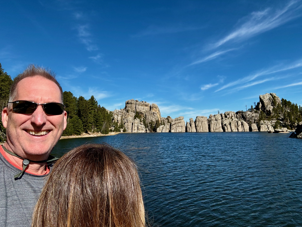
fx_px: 201
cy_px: 114
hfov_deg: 73.9
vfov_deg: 58.9
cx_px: 151
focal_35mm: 23
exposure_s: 1/1497
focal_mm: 2.69
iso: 25
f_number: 1.9
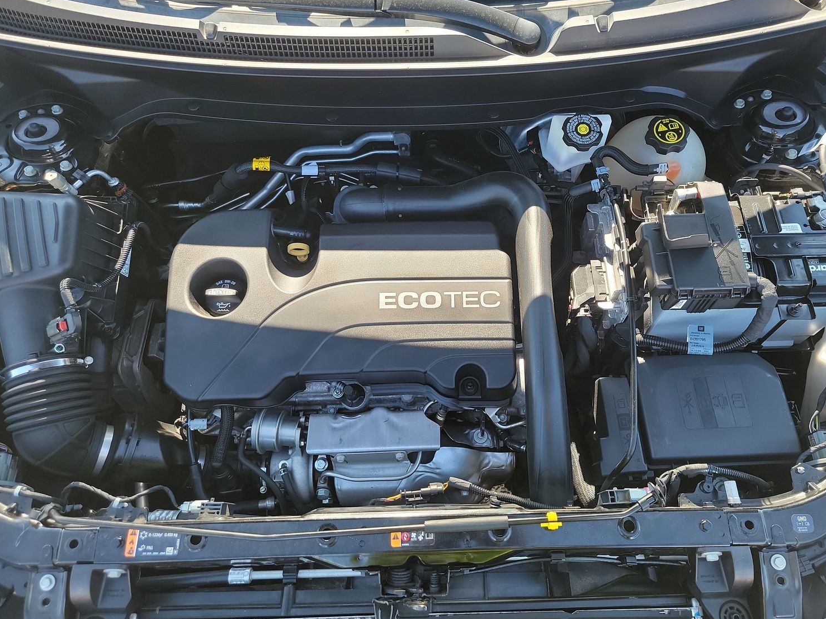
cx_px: 446
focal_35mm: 26
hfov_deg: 67.2
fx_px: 620
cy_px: 292
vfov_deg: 53.0
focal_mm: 6.7
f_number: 1.8
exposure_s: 1/100
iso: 88
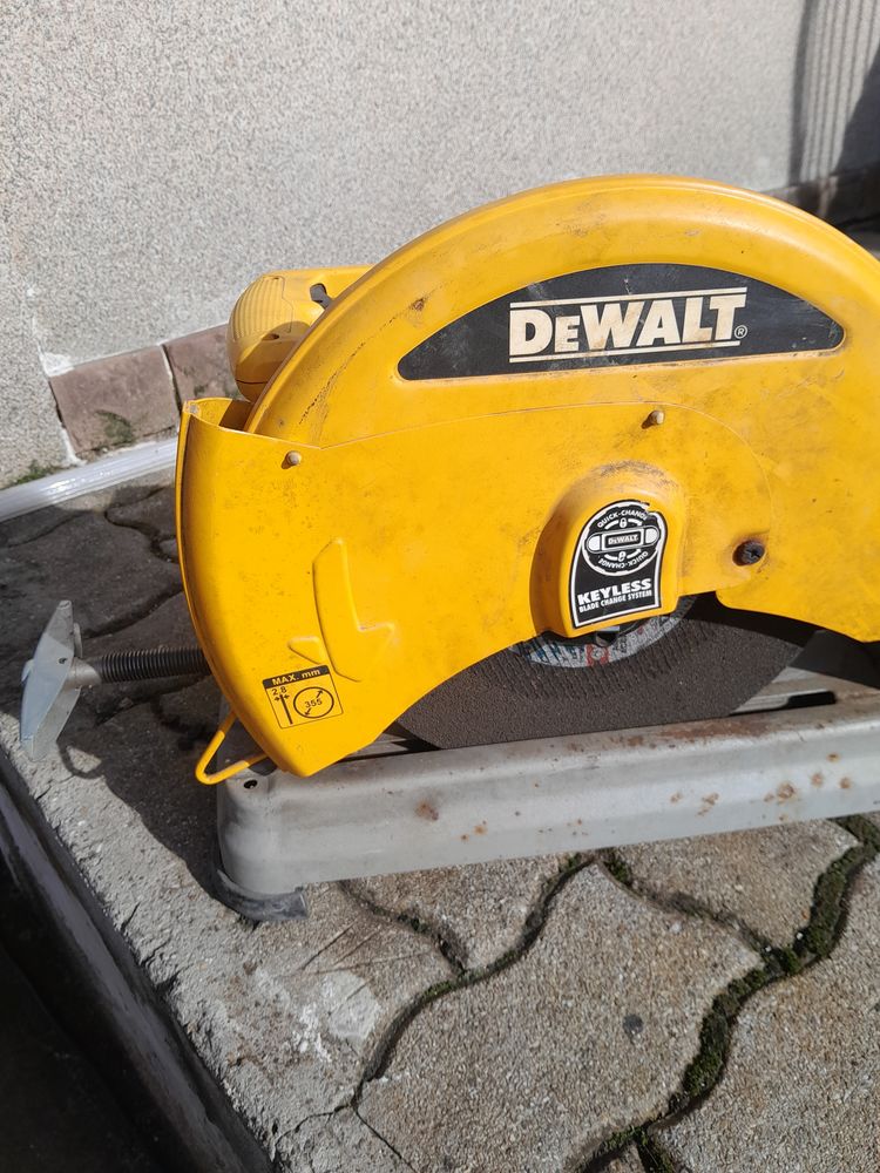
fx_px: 881
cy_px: 586
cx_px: 440
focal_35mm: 26
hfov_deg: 53.1
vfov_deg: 67.3
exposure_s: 1/585
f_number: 1.8
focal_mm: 3.98
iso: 40
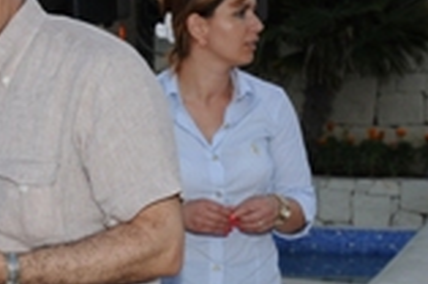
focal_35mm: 137
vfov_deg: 10.0
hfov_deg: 14.4
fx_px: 1625
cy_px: 147
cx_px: -136
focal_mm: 48
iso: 640
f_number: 7.1
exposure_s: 1/200
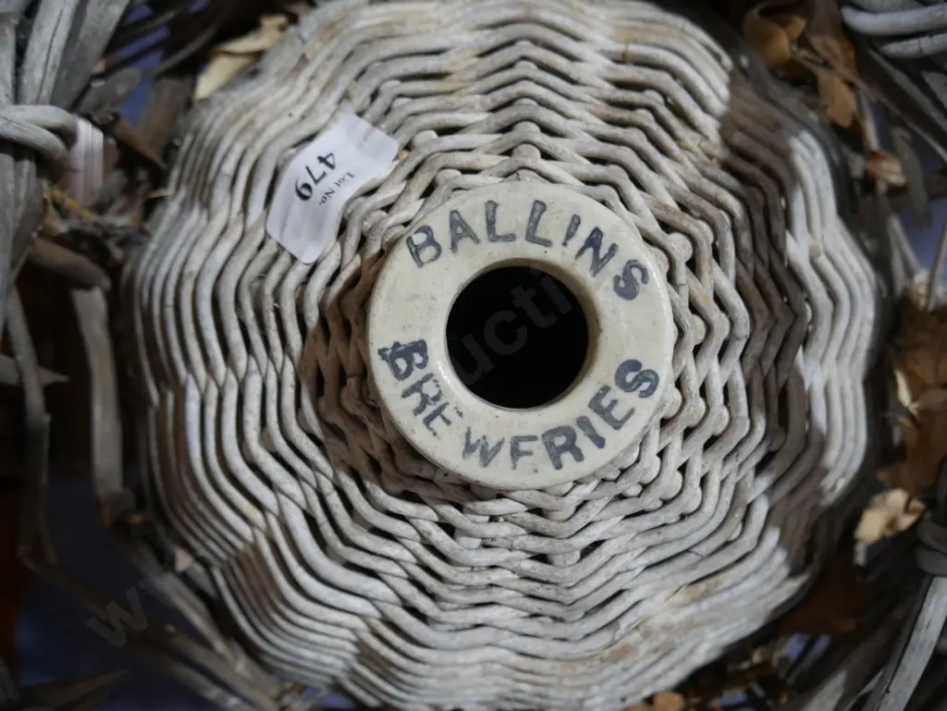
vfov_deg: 49.8
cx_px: 474
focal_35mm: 28
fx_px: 766
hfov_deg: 63.4
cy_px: 356
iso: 500
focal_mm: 14
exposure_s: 1/60
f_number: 3.5
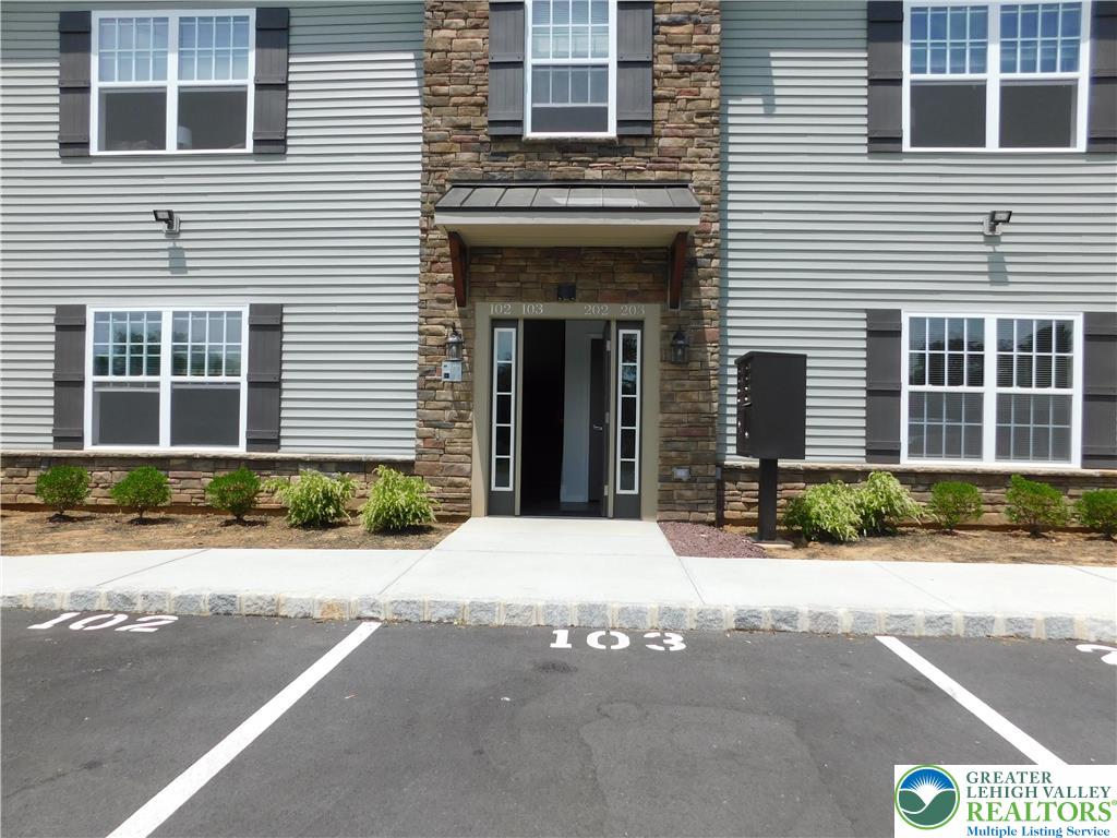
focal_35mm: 23
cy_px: 419
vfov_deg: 58.9
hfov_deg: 73.9
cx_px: 558
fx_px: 742
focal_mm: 4
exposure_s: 1/500
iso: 125
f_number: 6
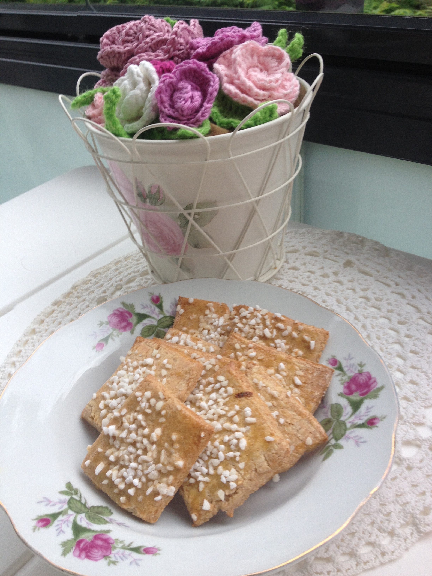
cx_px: 216
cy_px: 288
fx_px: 582
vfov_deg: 52.6
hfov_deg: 40.7
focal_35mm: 35
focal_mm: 4.28
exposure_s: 1/132
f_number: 2.4
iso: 50
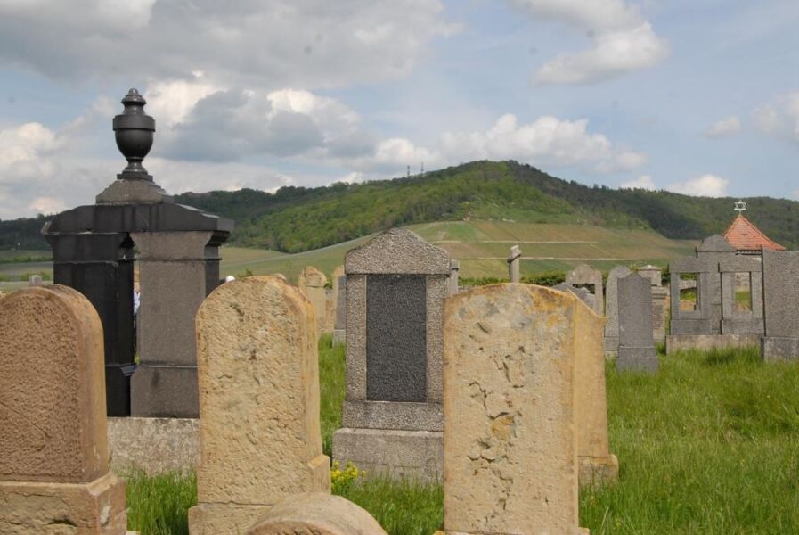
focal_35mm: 45
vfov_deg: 29.9
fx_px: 1000
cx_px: 400
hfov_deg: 43.6
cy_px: 268
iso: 500
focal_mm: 30
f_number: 13
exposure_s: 1/640
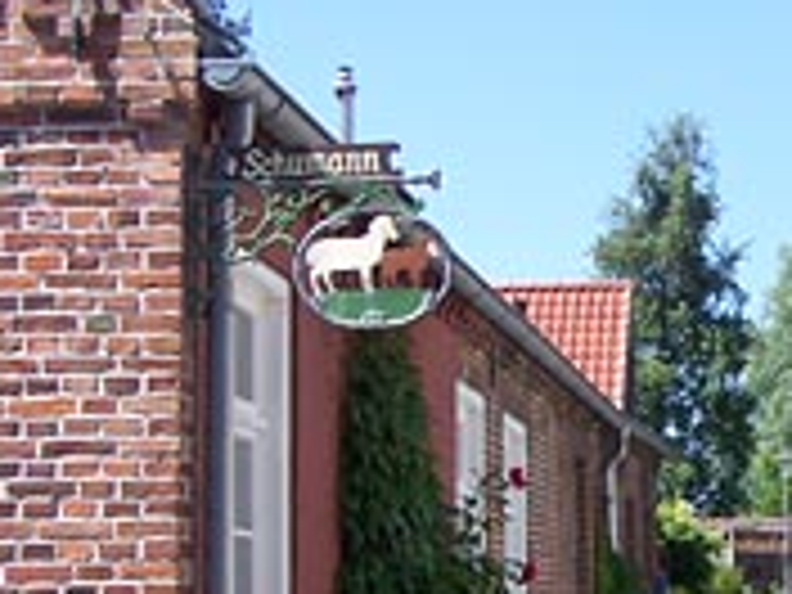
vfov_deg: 15.9
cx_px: 776
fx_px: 2105
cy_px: 502
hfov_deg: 20.7
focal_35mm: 92
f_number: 4
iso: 64
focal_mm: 6.3
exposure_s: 1/320
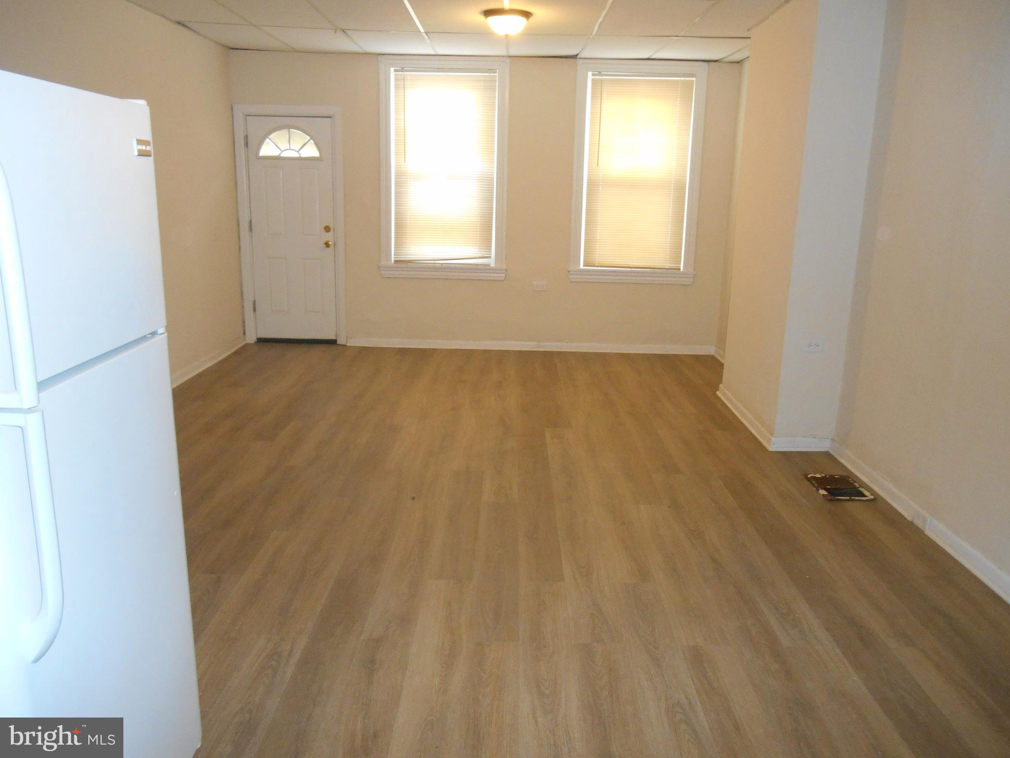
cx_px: 505
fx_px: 759
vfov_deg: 53.1
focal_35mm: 26
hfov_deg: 67.3
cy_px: 379
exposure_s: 1/25
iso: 450
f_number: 3.4
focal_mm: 4.7
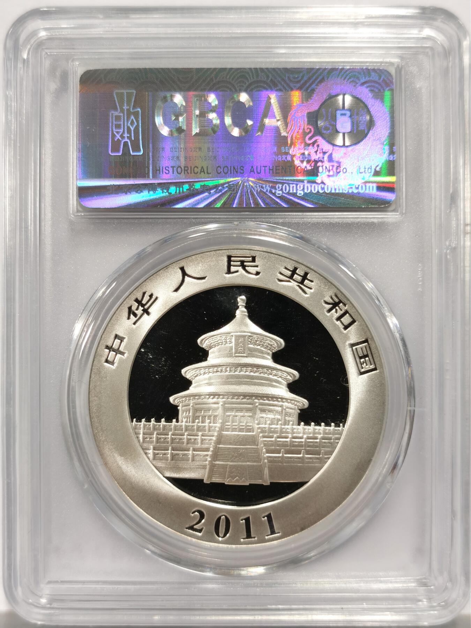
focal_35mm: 54
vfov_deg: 35.5
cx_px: 236
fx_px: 980
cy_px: 314
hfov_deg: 27.0
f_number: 16
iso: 80
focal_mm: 5.56
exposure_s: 1/100
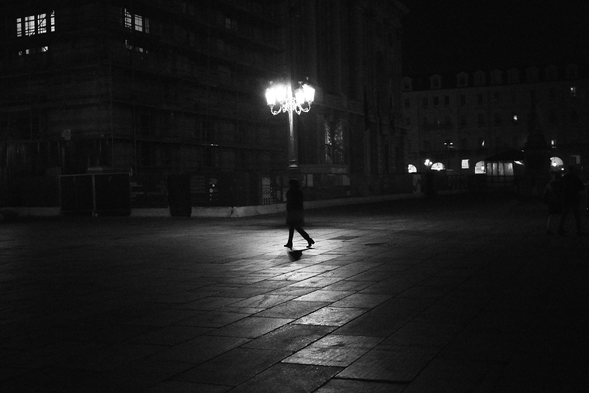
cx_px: 294
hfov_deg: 43.6
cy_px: 196
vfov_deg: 29.9
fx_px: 736
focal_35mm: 45
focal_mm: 30
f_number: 2.8
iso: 2000
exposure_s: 1/100
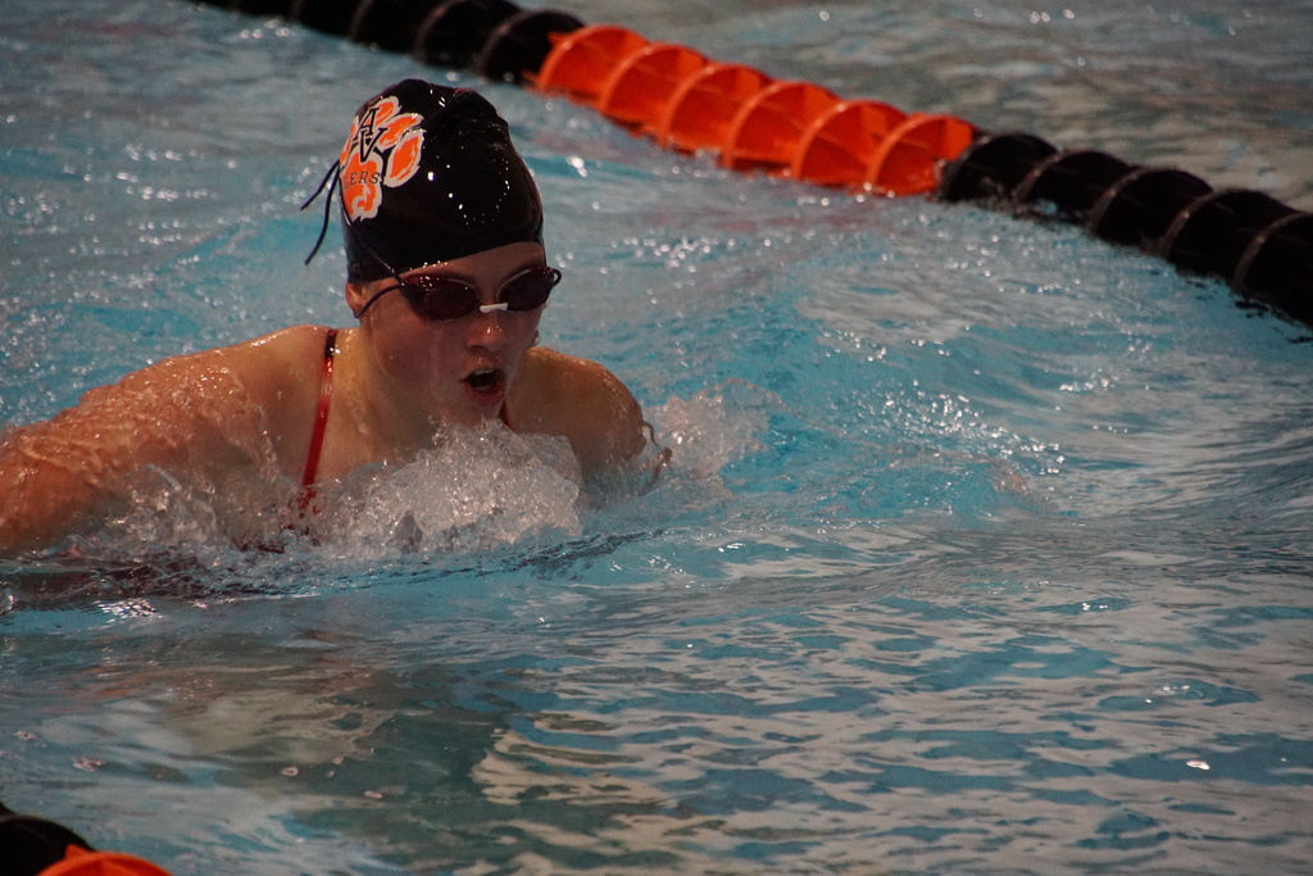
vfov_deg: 4.4
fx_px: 11490
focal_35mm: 315
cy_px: 438
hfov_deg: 6.5
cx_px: 656
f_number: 6.3
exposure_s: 1/320
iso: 3200
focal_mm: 210
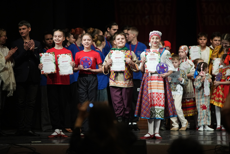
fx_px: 1086
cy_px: 77
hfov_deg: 12.1
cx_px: 115
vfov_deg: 8.1
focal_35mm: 170
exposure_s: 1/320
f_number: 2.8
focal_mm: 170
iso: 2500
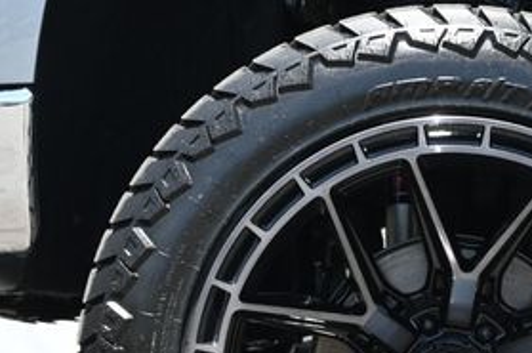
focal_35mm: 124
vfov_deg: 10.9
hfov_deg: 16.4
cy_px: 372
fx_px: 1829
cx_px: 456
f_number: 5.3
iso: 250
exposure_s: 1/250
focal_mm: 36
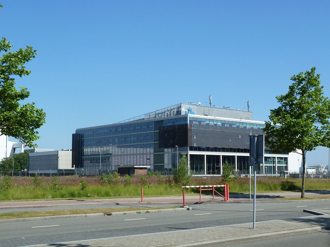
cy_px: 124
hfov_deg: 36.8
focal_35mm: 52
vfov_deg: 28.0
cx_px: 165
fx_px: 496
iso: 80
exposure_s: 1/400
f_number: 4.5
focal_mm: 8.5
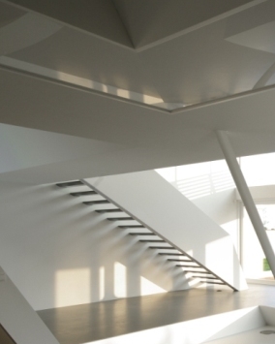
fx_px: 417
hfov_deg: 31.7
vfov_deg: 44.1
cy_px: 230
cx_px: 312
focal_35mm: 41
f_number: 13
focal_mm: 14
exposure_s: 1/3.33
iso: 100
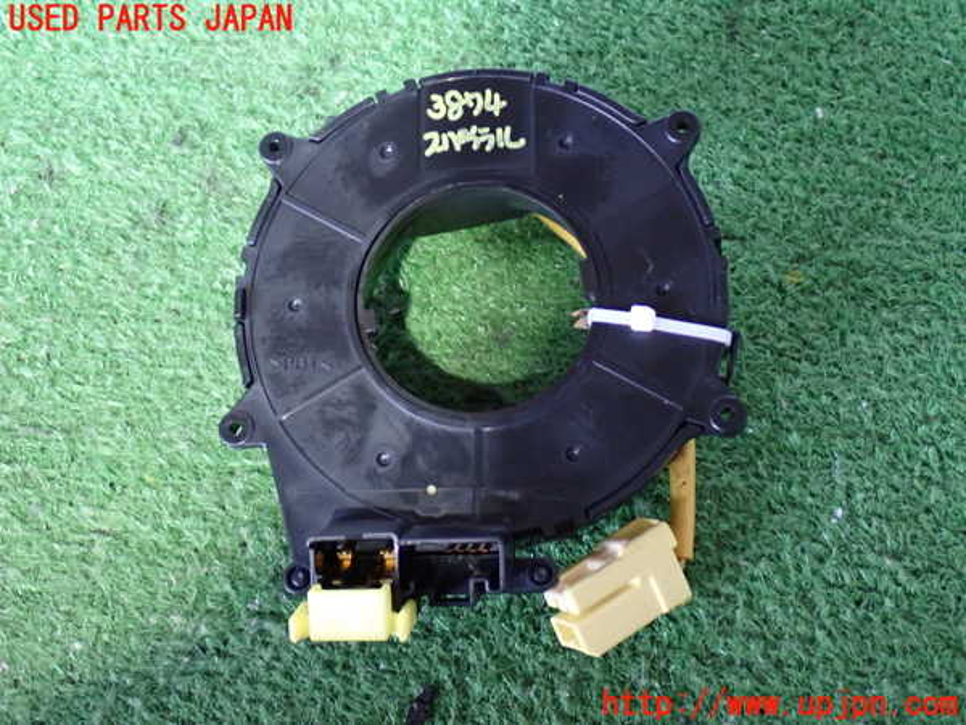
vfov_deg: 29.1
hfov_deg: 38.2
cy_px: 362
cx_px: 483
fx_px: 1395
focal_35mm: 50
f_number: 3.2
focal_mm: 9.01
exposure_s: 1/13
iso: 1000
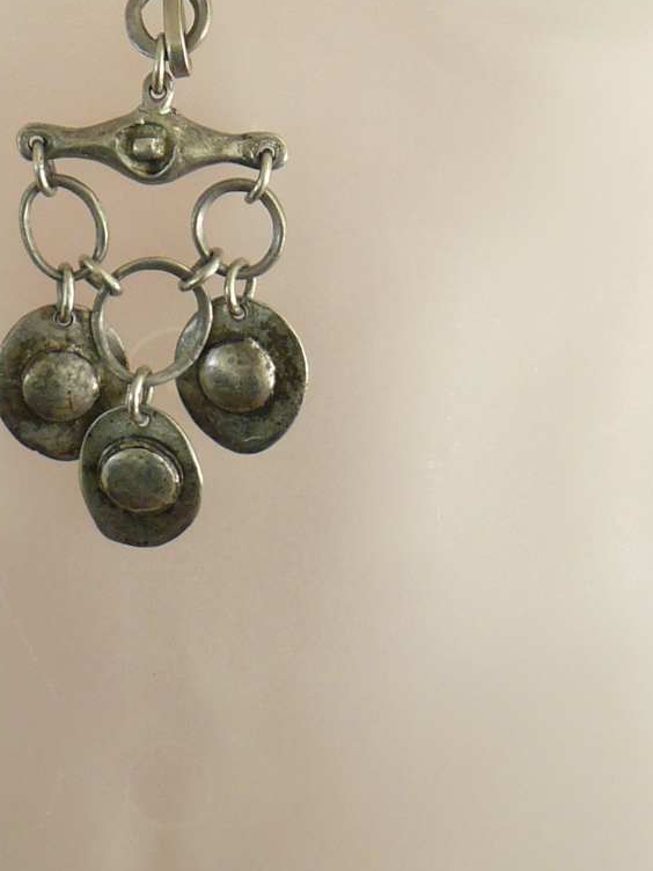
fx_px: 2465
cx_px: 232
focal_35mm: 98
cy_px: -291
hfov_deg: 15.1
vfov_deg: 18.5
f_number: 2.8
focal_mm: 6
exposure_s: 1/40
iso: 100
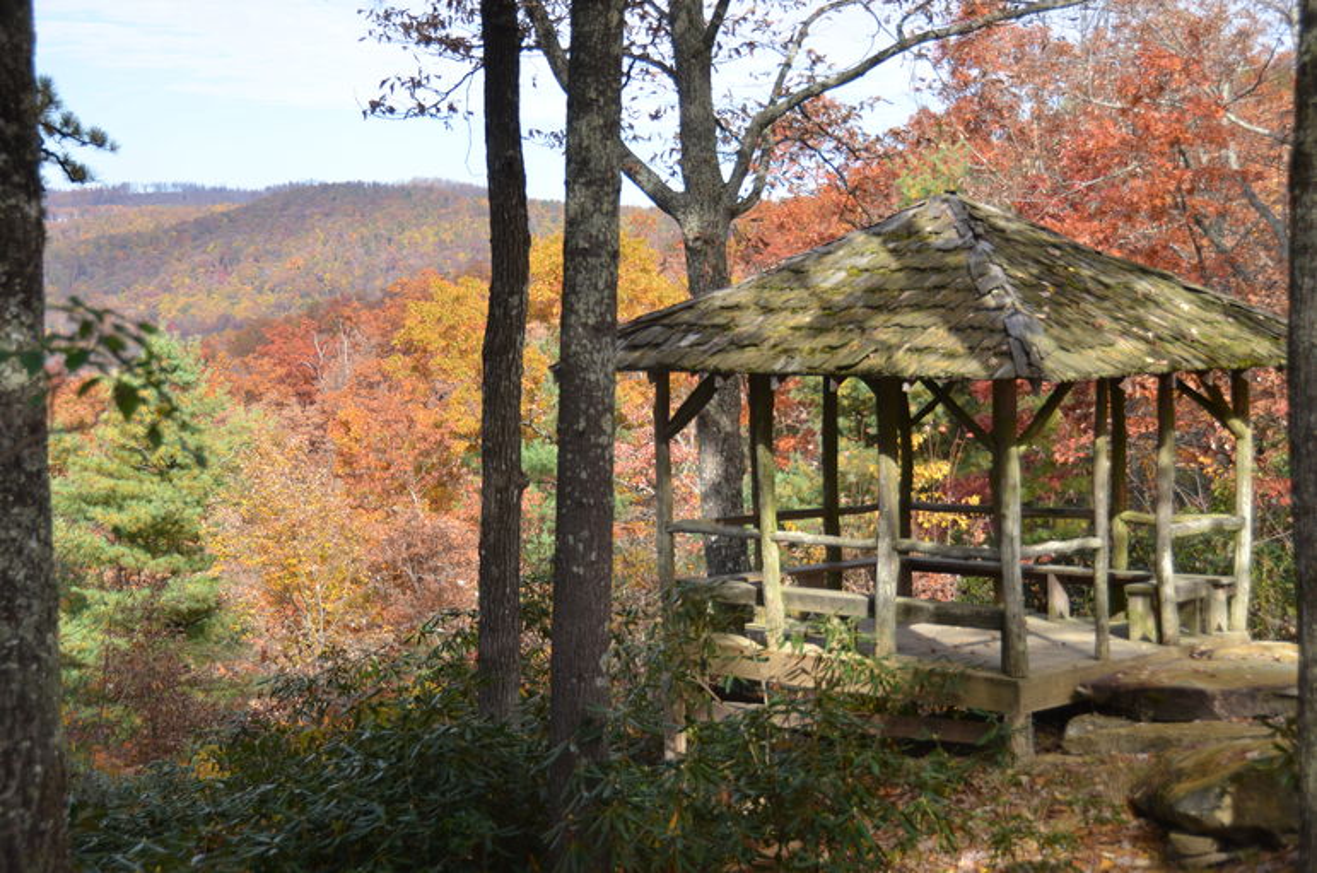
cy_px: 436
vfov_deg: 20.5
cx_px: 658
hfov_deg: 30.6
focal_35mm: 66
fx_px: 2410
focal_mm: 44
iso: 100
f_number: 5
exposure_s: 1/250
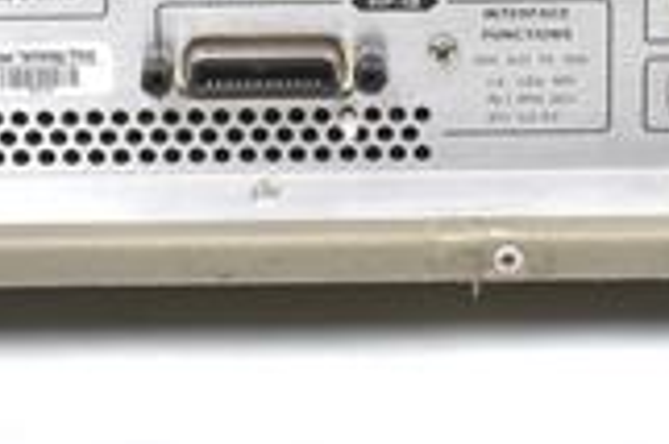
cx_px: 507
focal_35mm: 190
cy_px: -191
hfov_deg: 10.8
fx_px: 3527
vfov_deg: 7.1
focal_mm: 34
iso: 200
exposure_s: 1/200
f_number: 18
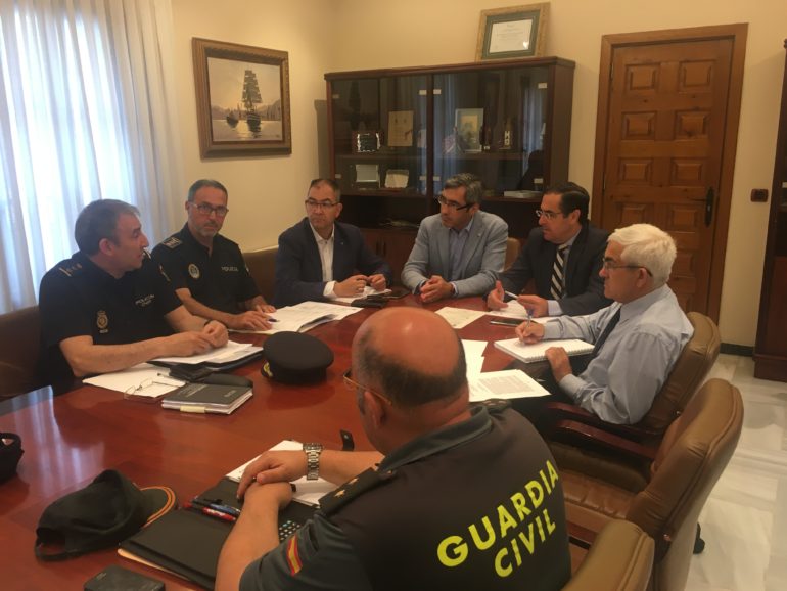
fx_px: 660
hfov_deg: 61.6
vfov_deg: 48.3
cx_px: 394
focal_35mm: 29
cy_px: 296
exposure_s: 1/33
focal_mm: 4.15
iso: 64
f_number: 2.2
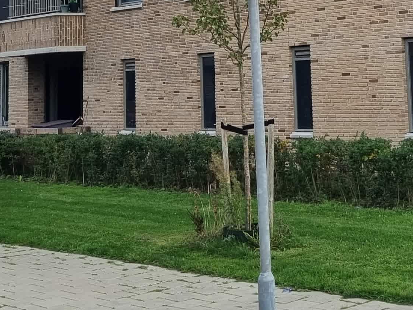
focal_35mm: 94
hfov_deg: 20.7
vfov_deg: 14.8
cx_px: 319
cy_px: -129
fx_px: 1121
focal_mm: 5.4
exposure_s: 1/1002
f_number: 1.8
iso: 50
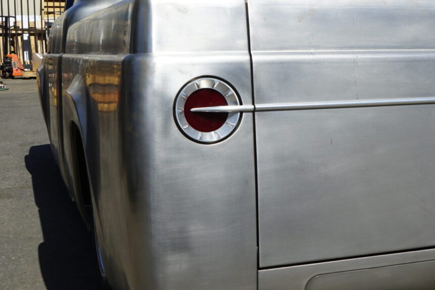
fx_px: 834
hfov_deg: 27.7
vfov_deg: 19.7
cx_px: 424
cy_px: 92
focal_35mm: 69
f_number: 14
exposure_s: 1/125
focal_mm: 29
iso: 100
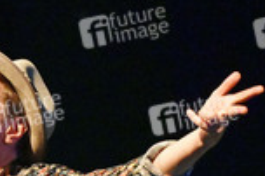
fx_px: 4375
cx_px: -27
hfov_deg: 3.5
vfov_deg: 2.3
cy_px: 246
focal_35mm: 595
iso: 10000
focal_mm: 200
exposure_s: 1/200
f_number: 2.8
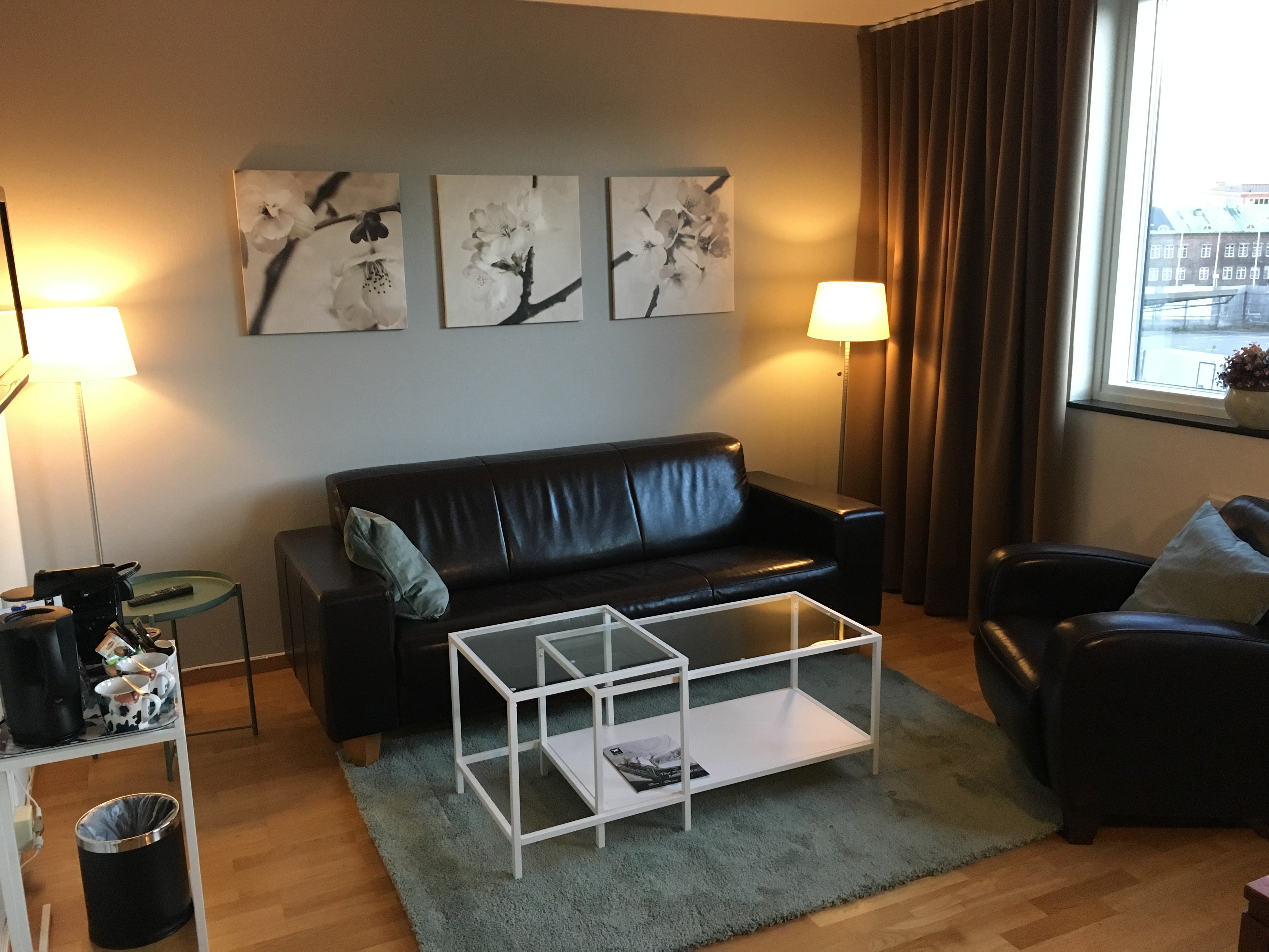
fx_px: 1063
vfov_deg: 48.2
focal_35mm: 29
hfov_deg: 61.7
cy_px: 476
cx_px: 634
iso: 200
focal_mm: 4.15
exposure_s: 1/25
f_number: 2.2
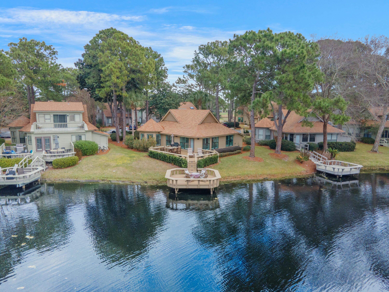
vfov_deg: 56.8
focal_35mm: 24
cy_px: 146
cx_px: 194
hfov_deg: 71.6
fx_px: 270
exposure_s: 1/200
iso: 100
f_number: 2.8
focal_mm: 4.5
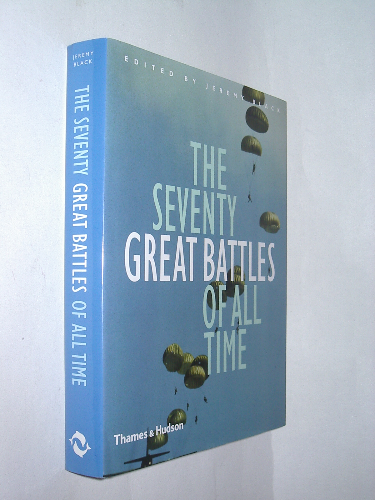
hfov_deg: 28.0
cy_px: 250
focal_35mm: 52
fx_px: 751
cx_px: 188
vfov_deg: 36.8
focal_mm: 7.8
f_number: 3
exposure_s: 1/60
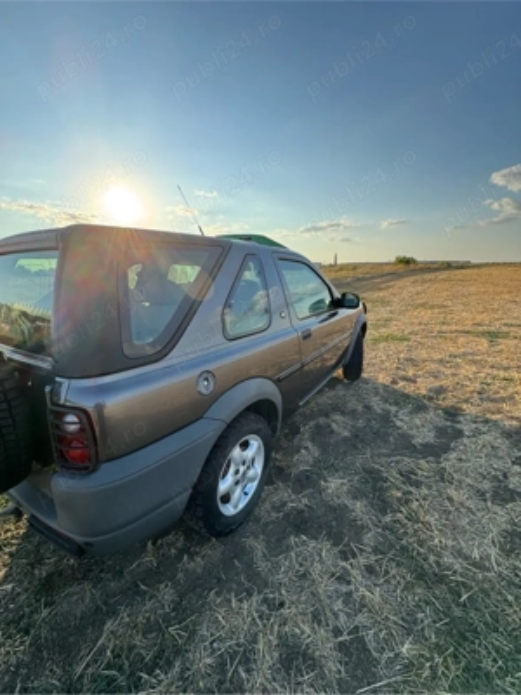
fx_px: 281
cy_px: 348
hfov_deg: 85.7
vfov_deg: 102.1
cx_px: 260
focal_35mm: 14
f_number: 2.2
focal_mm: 2.22
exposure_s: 1/693
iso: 50
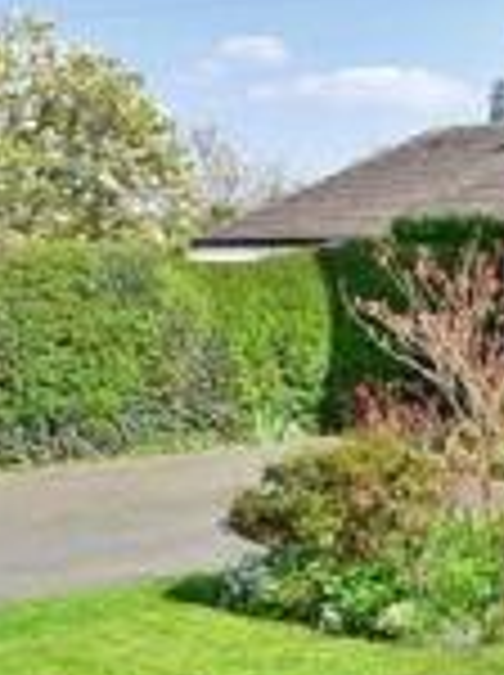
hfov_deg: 16.0
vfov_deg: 23.5
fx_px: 1598
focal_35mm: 82
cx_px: 824
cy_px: 142
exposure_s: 1/640
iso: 200
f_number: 8
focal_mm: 13
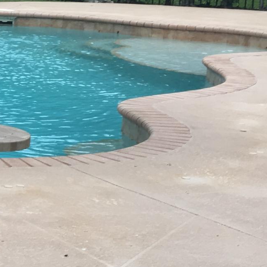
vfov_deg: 14.6
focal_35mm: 119
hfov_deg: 12.9
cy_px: 70
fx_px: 1038
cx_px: -257
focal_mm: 4.15
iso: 25
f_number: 2.2
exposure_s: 1/40
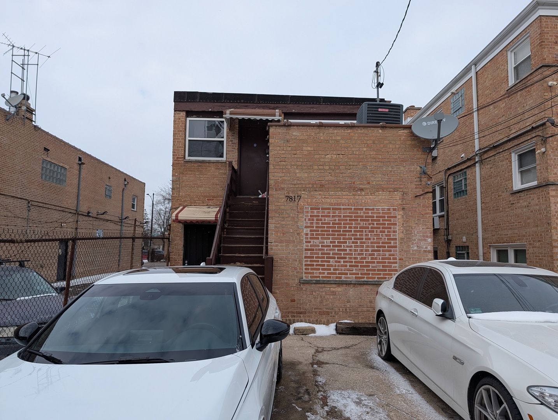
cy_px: 210
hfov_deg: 71.5
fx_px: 387
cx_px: 279
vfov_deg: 56.9
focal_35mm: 24
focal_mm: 6.9
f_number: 1.68
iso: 21
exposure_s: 1/657
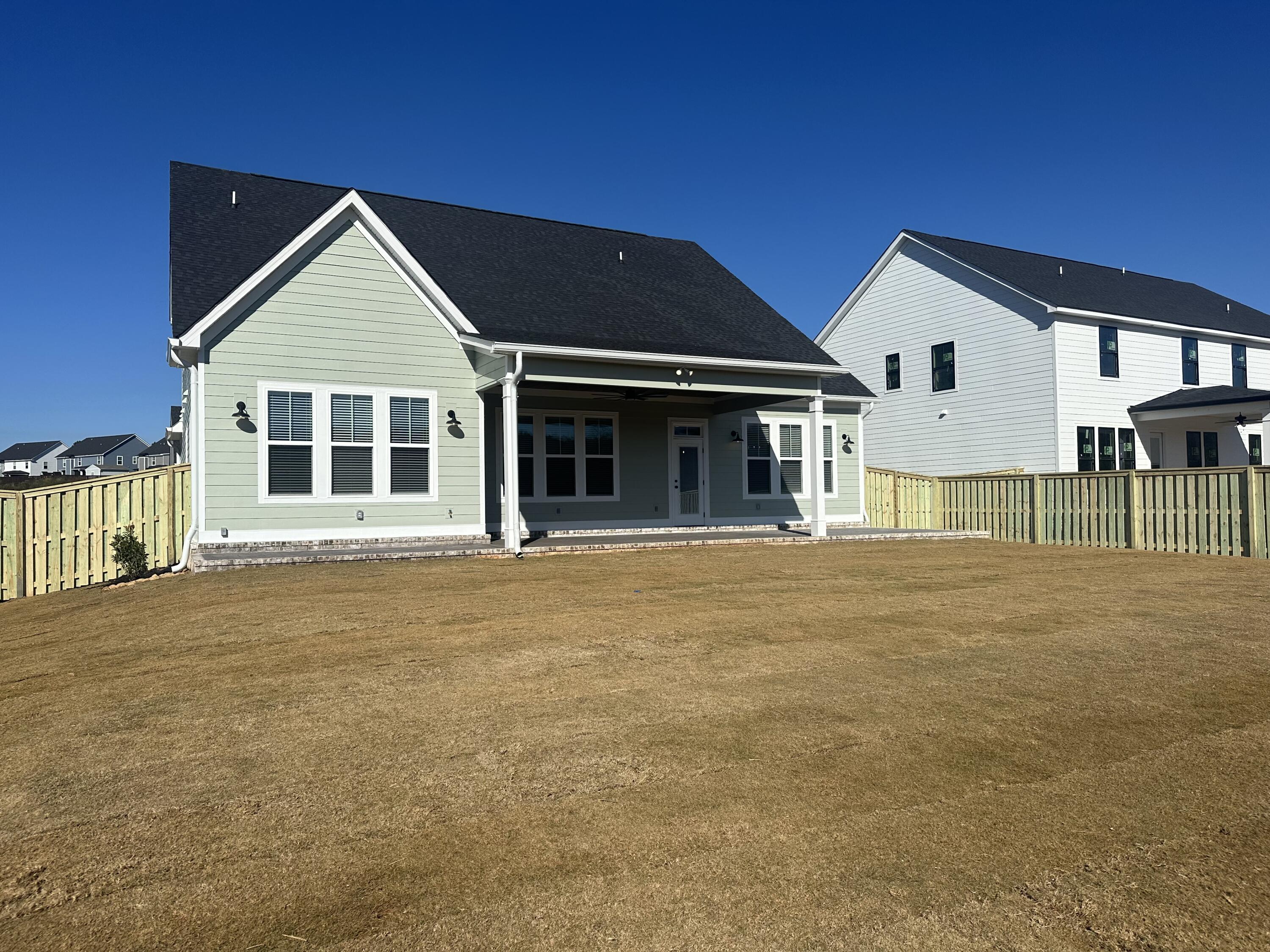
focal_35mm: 24
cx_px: 635
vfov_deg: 56.8
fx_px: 881
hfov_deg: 71.6
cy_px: 476
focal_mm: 6.86
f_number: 1.78
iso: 80
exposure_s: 1/9709
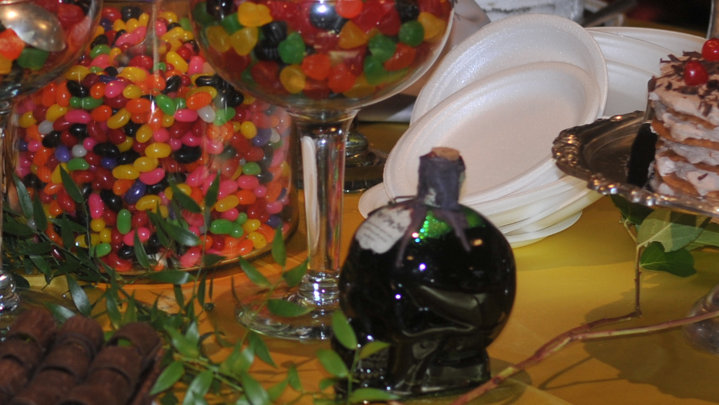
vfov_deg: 6.2
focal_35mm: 195
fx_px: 3718
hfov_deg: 11.0
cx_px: 94
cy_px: 157
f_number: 2.8
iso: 200
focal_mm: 50
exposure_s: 1/125
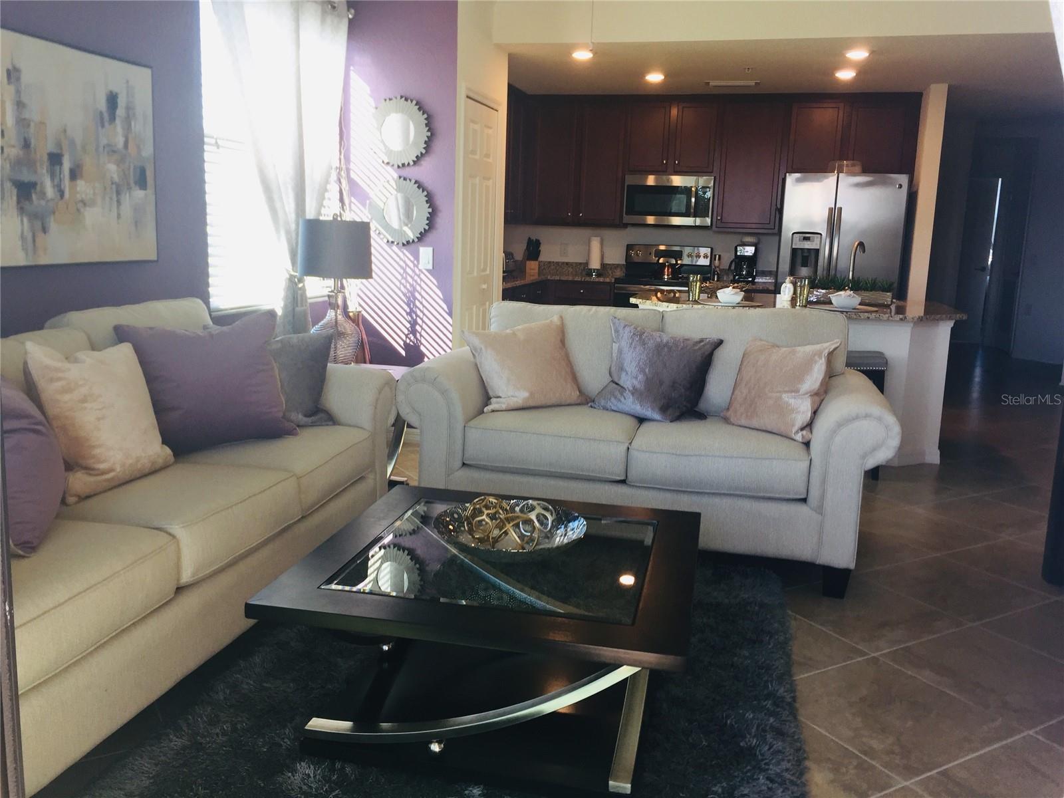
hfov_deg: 61.7
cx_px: 532
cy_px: 399
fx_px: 891
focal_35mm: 29
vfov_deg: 48.2
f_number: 2.2
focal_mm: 4.15
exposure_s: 1/60
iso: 32
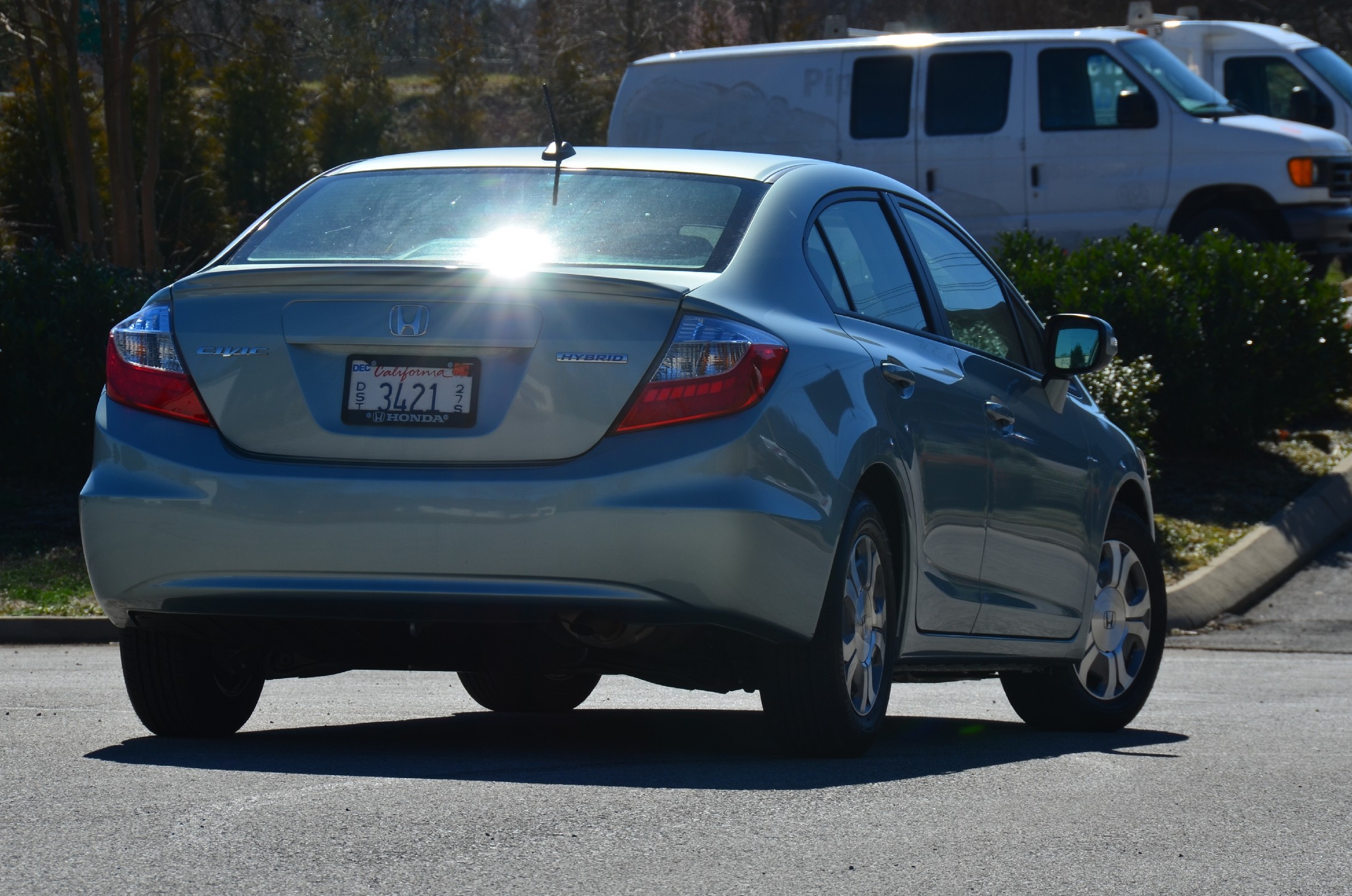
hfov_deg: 9.3
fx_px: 8267
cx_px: 684
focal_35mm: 221
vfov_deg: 6.2
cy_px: 444
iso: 100
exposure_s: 1/250
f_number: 13
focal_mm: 135
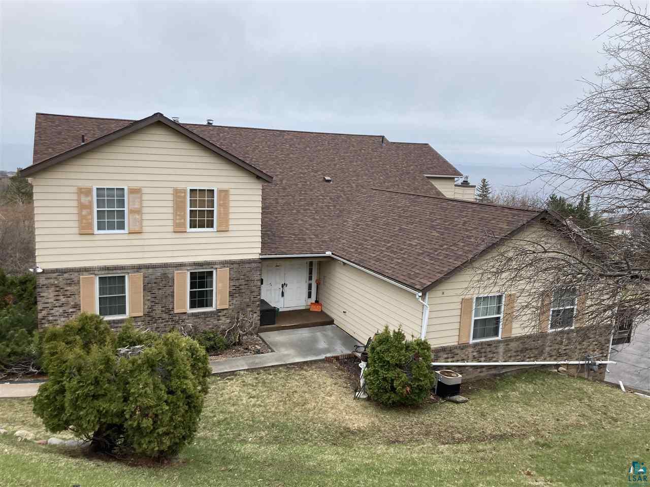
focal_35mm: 28
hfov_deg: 63.4
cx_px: 325
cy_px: 244
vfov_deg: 49.7
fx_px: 526
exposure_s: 1/558
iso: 20
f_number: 1.8
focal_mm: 3.99
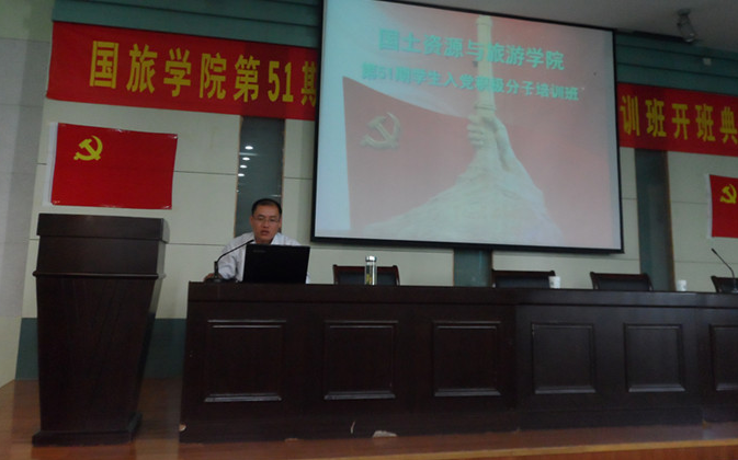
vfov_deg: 41.6
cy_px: 183
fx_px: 603
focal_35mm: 30
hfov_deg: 62.9
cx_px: 370
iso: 400
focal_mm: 4.9
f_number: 3.1
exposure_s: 1/20
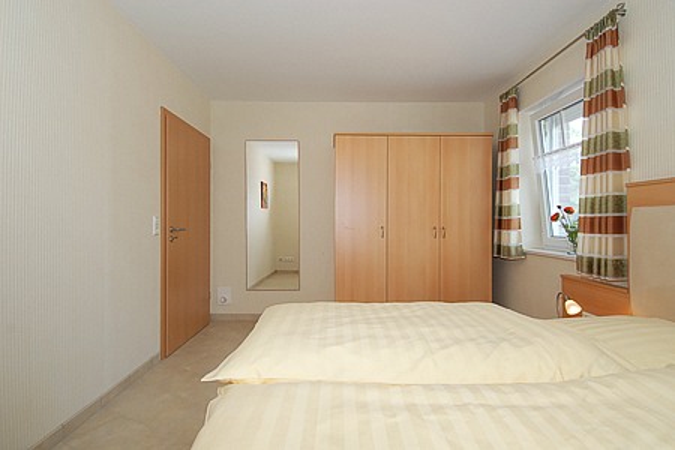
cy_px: 225
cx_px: 338
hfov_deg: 90.0
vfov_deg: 67.4
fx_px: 337
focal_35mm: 18
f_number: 8
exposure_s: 1/80
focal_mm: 12
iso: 400
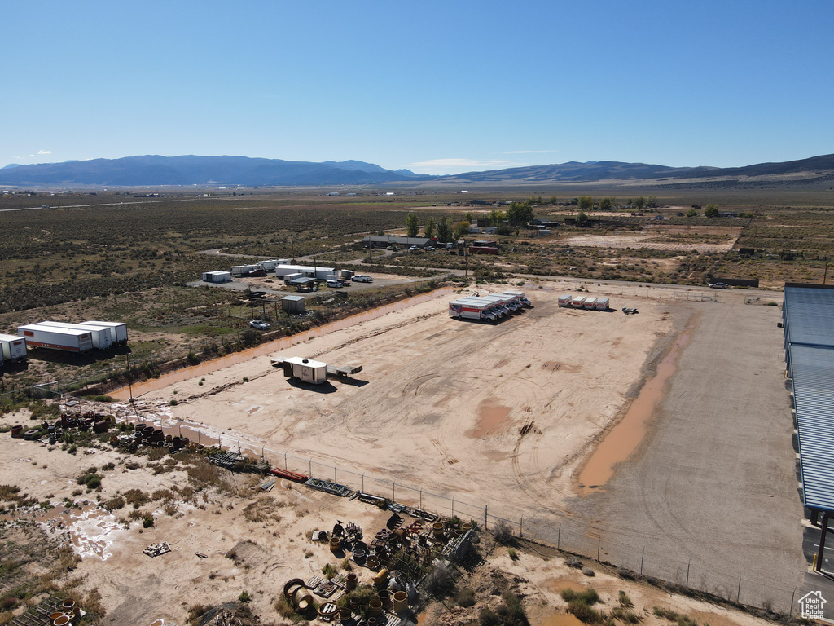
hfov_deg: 71.6
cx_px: 417
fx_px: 578
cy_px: 313
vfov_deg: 56.8
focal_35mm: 24
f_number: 2.8
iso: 100
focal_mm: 4.5
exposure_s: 1/1000
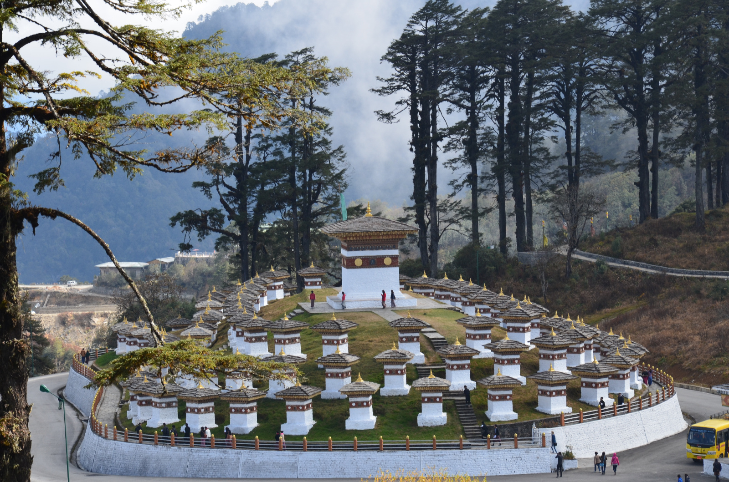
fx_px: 2788
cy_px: 241
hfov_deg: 14.9
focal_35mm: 138
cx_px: 364
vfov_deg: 9.9
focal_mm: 92
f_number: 11
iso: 200
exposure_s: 1/100
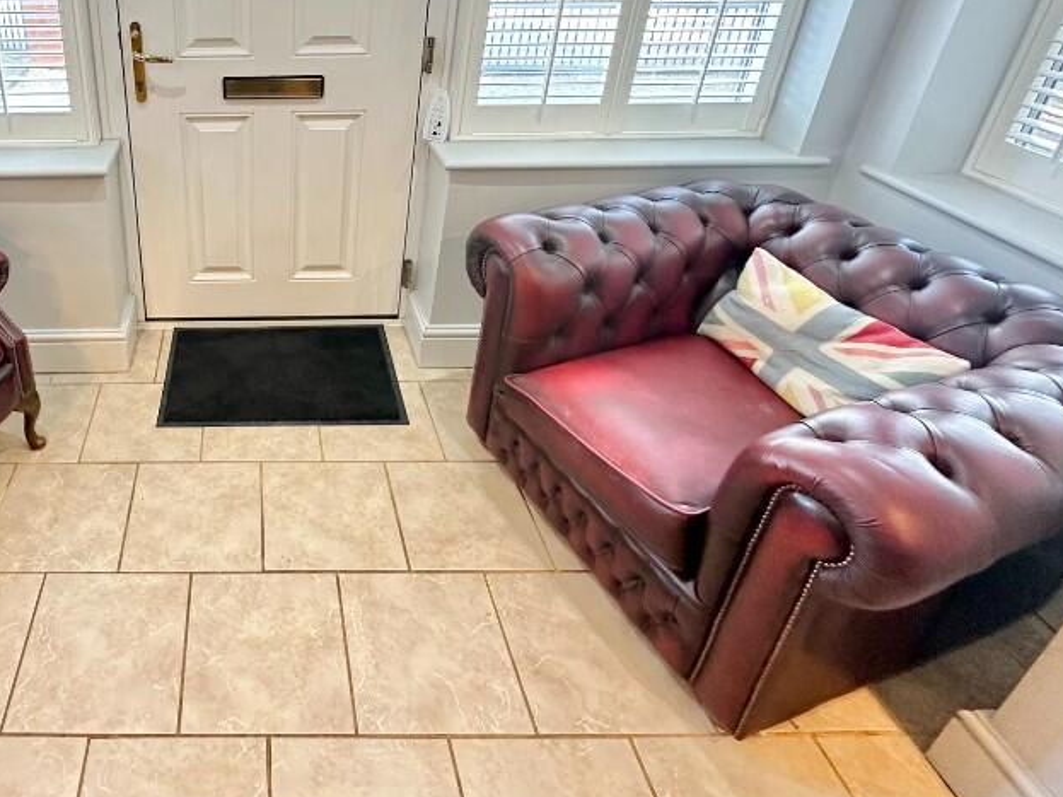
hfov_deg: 68.2
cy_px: 213
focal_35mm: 23
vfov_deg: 56.4
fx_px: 706
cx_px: 241
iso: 320
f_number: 2.2
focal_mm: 2.22
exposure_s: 1/50
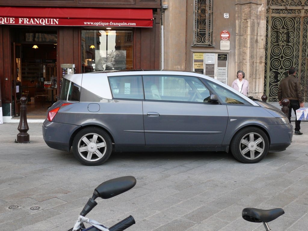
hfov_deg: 42.9
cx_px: 154
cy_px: 116
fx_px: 391
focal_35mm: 44
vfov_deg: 32.9
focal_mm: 9.3
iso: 100
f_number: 3.2
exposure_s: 1/80
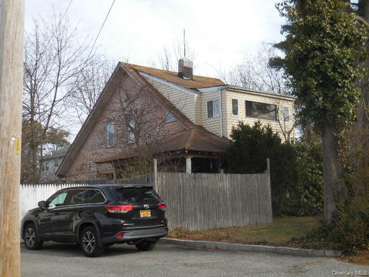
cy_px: 138
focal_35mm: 52
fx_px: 554
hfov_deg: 36.8
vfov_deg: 28.0
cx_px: 184
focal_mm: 9.4
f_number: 4.3
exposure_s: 1/400
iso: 125
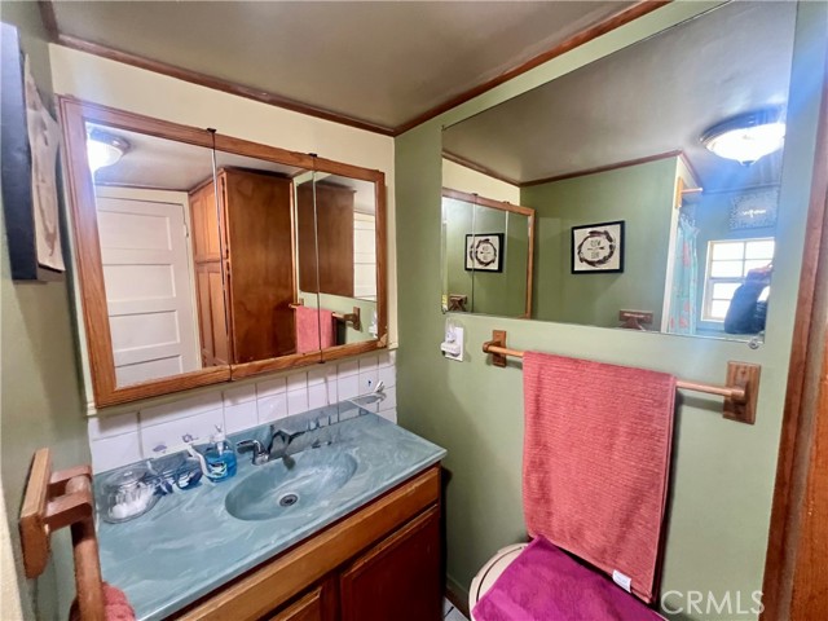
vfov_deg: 89.9
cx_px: 414
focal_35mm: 13
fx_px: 311
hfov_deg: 106.2
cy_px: 310
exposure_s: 1/60
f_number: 1.8
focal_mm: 1.57
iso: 640
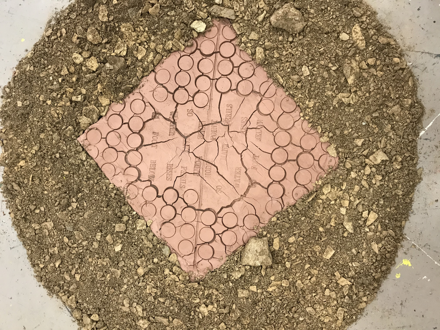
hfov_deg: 63.4
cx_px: 220
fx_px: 356
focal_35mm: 28
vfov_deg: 49.7
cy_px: 165
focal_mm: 3.99
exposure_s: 1/17
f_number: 1.8
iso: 50
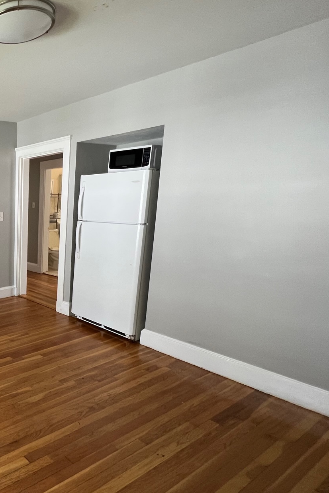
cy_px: 259
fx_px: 302
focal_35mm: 22
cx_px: -59
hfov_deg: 41.1
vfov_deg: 78.5
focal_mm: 1.57
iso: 160
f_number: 1.8
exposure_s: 1/99
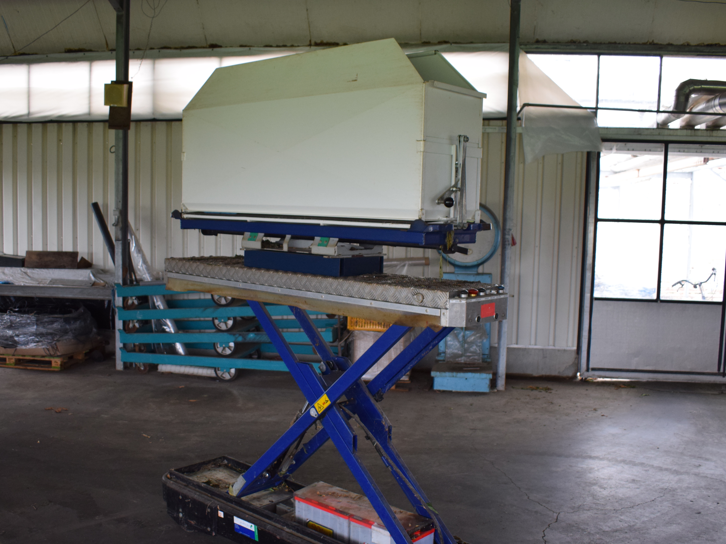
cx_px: 335
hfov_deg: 53.9
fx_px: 713
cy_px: 294
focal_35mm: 34
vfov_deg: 41.8
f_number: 4
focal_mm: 18
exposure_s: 1/60
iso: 800
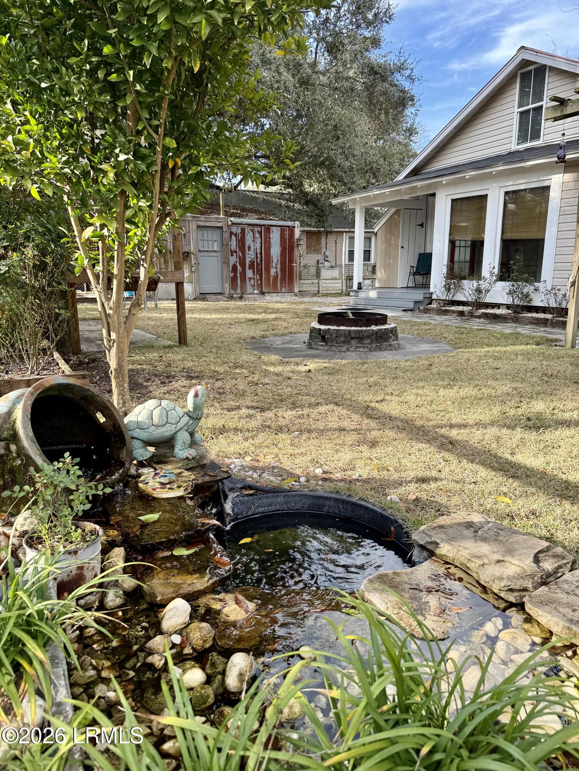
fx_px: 535
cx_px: 290
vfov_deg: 71.6
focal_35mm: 24
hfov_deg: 56.8
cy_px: 386
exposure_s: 1/539
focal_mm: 6.76
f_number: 1.78
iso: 80
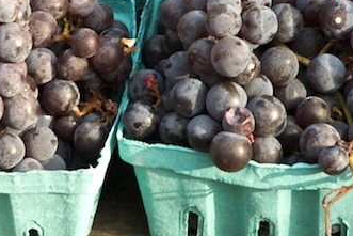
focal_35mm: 196
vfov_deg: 7.0
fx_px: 1923
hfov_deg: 10.5
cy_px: 54
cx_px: 132
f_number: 8
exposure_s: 1/250
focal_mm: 70
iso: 1000
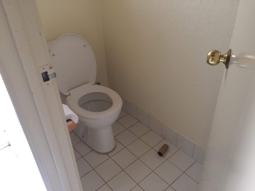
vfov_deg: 48.2
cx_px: 128
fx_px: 214
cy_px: 96
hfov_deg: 61.7
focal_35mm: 29
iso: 250
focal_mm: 4.15
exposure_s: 1/33
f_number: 2.2
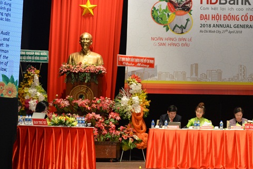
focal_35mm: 92
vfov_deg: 14.8
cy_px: 41
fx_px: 647
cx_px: 229
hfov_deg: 21.6
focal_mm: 50
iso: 1250
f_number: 4.5
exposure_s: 1/100
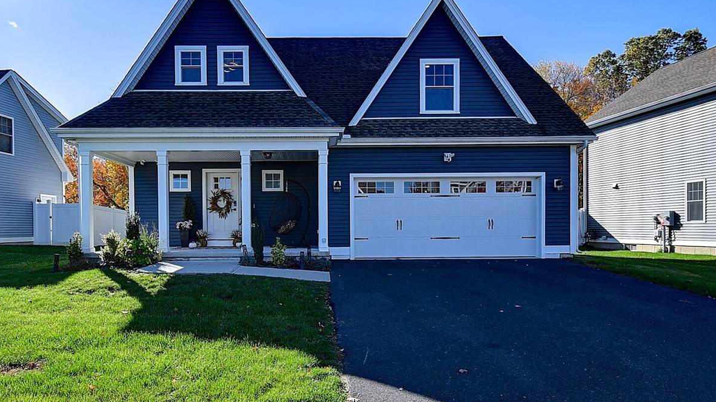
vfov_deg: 63.4
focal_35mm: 17
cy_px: 162
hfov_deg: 95.8
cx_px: 334
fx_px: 323
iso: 200
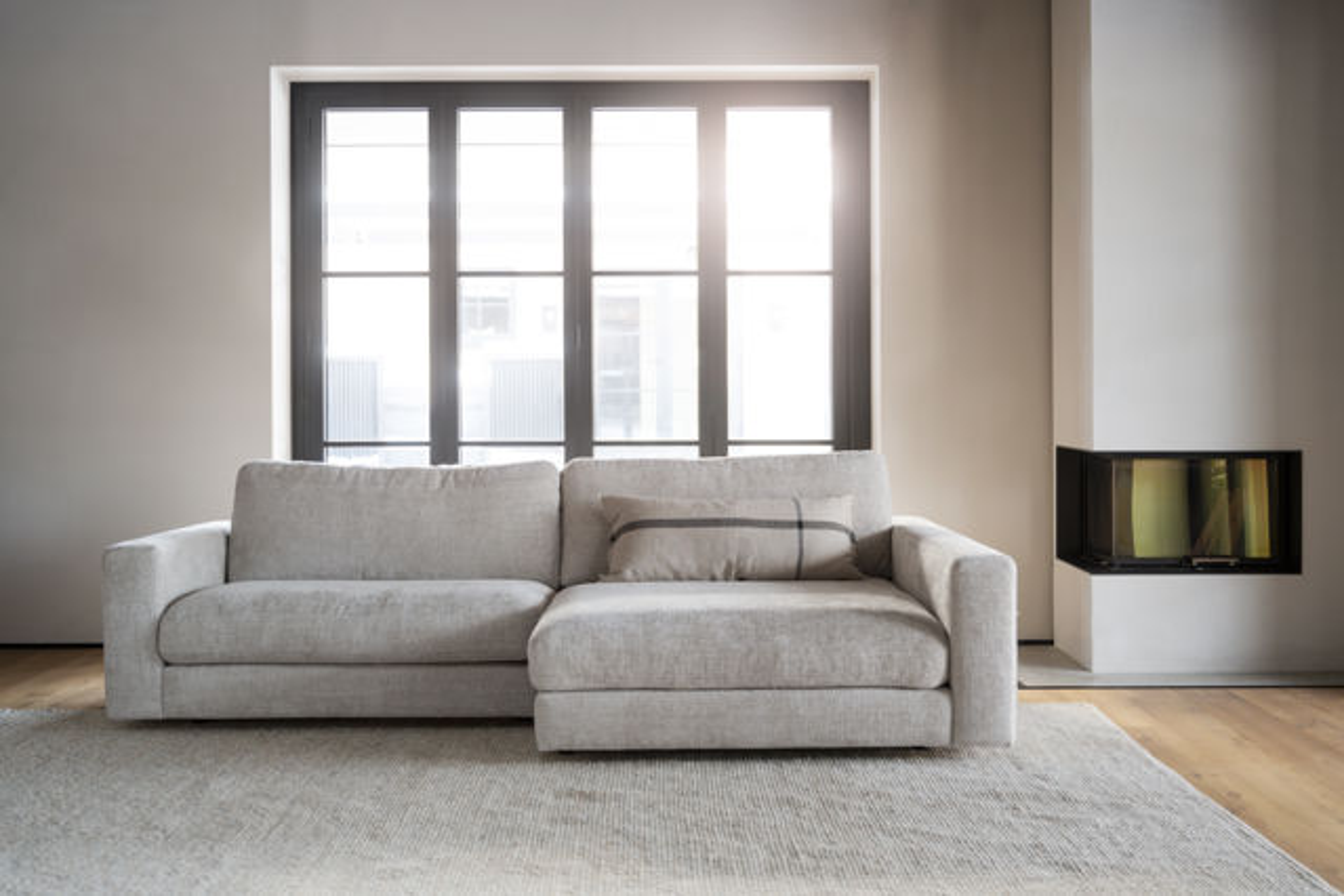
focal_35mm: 41
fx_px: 1531
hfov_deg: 47.4
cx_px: 672
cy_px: 448
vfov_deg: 32.6
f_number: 4
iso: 250
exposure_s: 1/15
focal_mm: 41
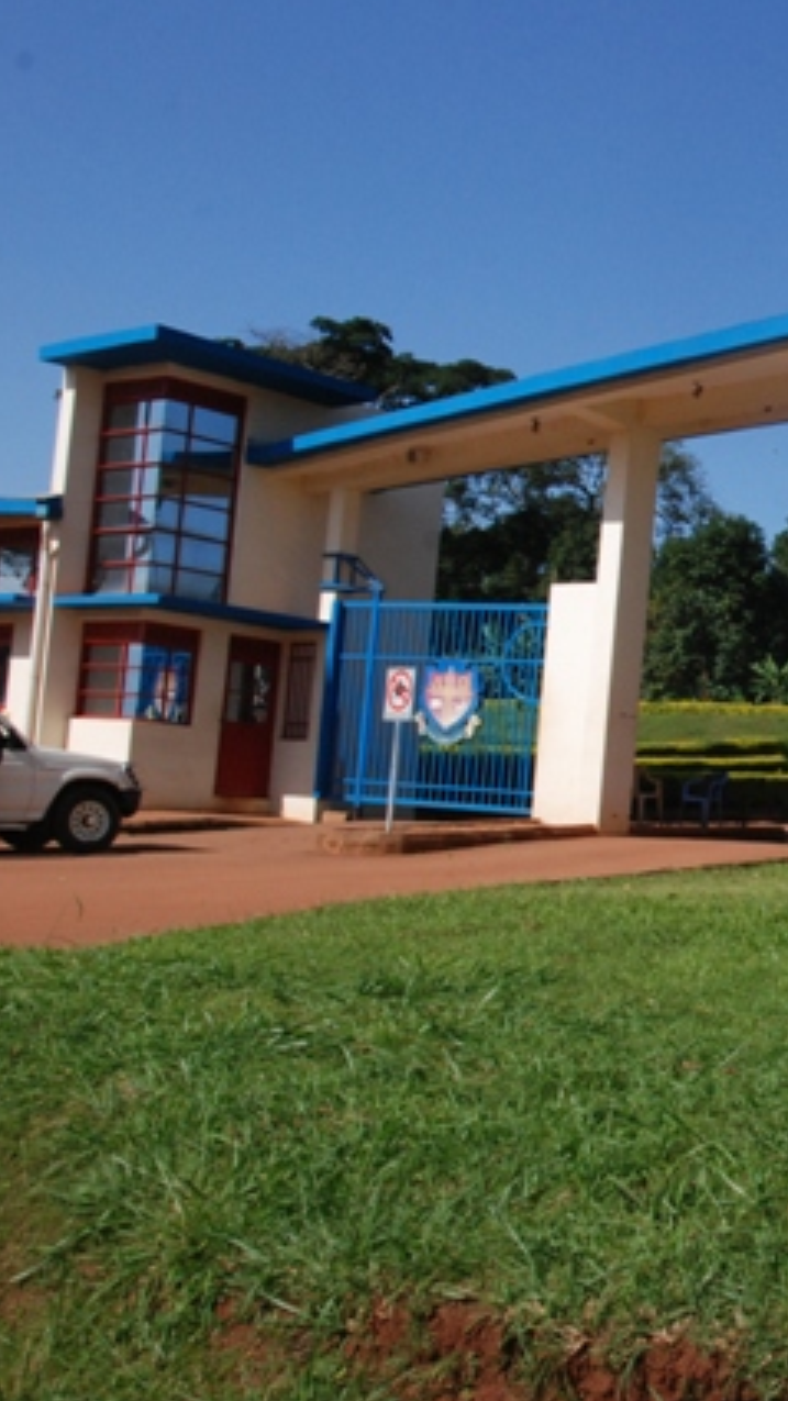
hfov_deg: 22.4
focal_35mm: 50
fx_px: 1850
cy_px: 699
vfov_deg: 41.5
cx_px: 913
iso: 500
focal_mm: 21
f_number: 13
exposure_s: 1/750
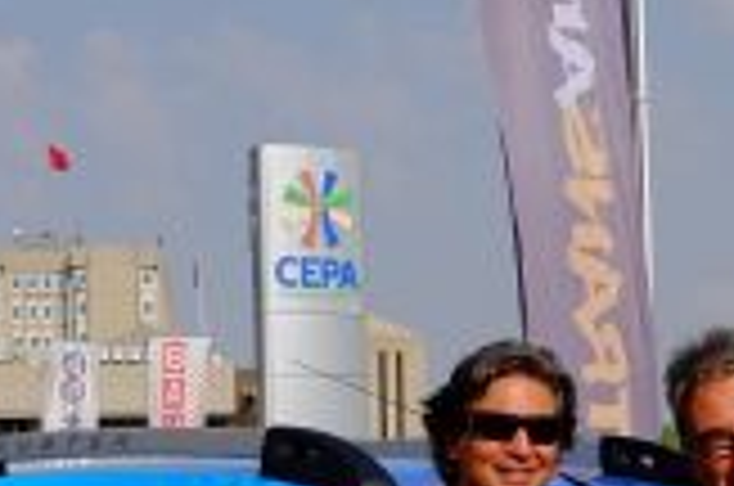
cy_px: 650
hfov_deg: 13.1
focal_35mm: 156
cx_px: 684
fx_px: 3174
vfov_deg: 8.6
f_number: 11
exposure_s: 1/350
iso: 400
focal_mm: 25.7
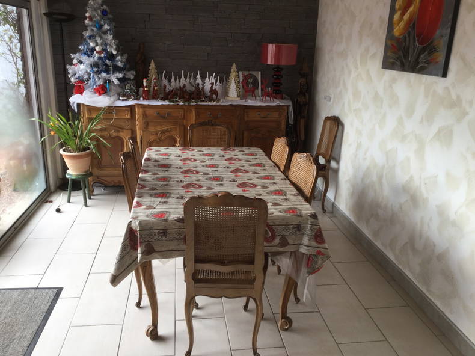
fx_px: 425
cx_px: 238
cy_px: 178
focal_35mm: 31
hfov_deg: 58.4
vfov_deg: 45.4
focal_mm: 3.3
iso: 25
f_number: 2.4
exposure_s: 1/50
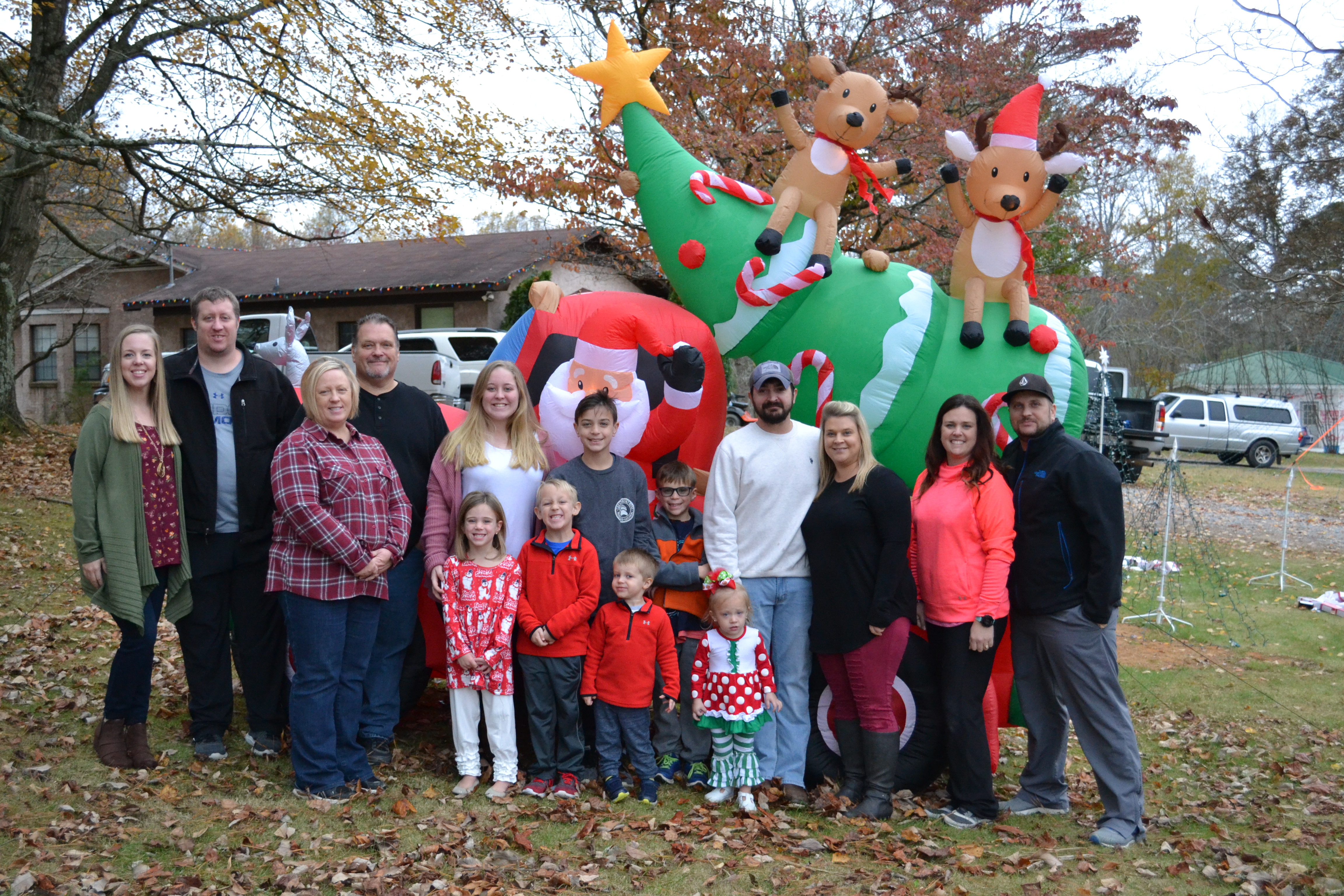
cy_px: 448
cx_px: 672
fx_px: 1568
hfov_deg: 46.4
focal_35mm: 42
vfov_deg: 31.9
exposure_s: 1/500
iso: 1800
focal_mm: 28
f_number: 4.5
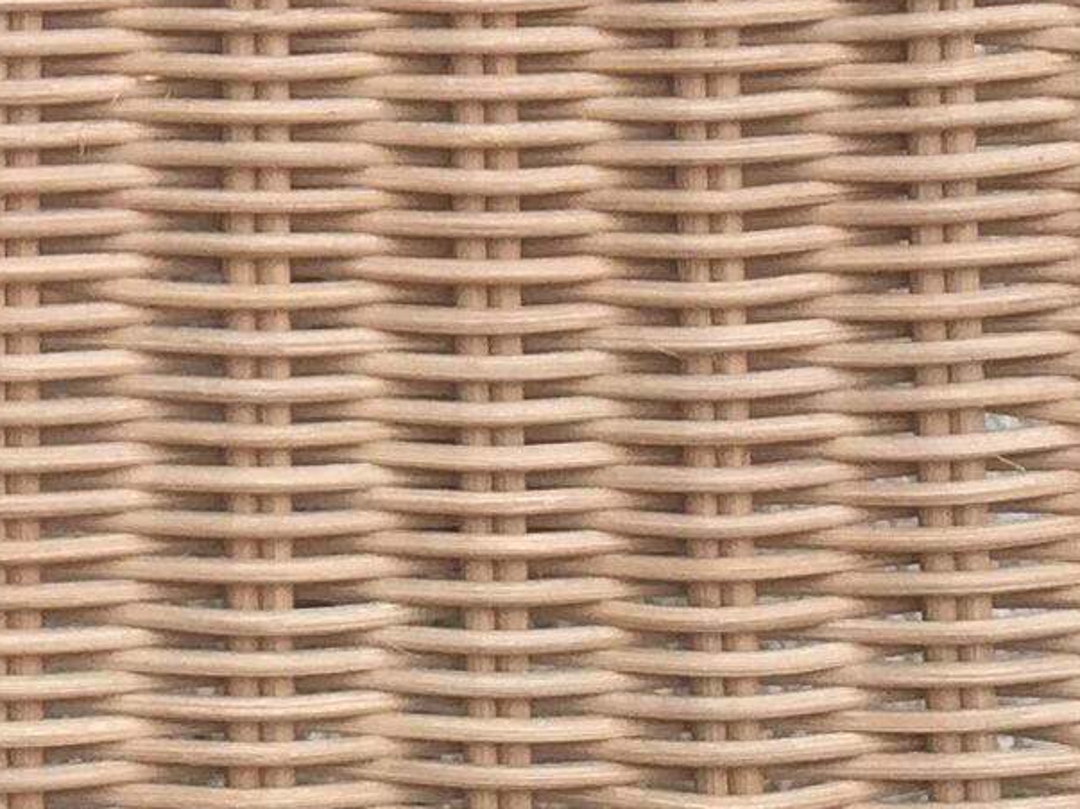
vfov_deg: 8.9
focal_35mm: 157
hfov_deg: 12.5
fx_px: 4897
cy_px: -807
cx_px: 38
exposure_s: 1/234
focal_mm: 4.15
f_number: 2.2
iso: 32
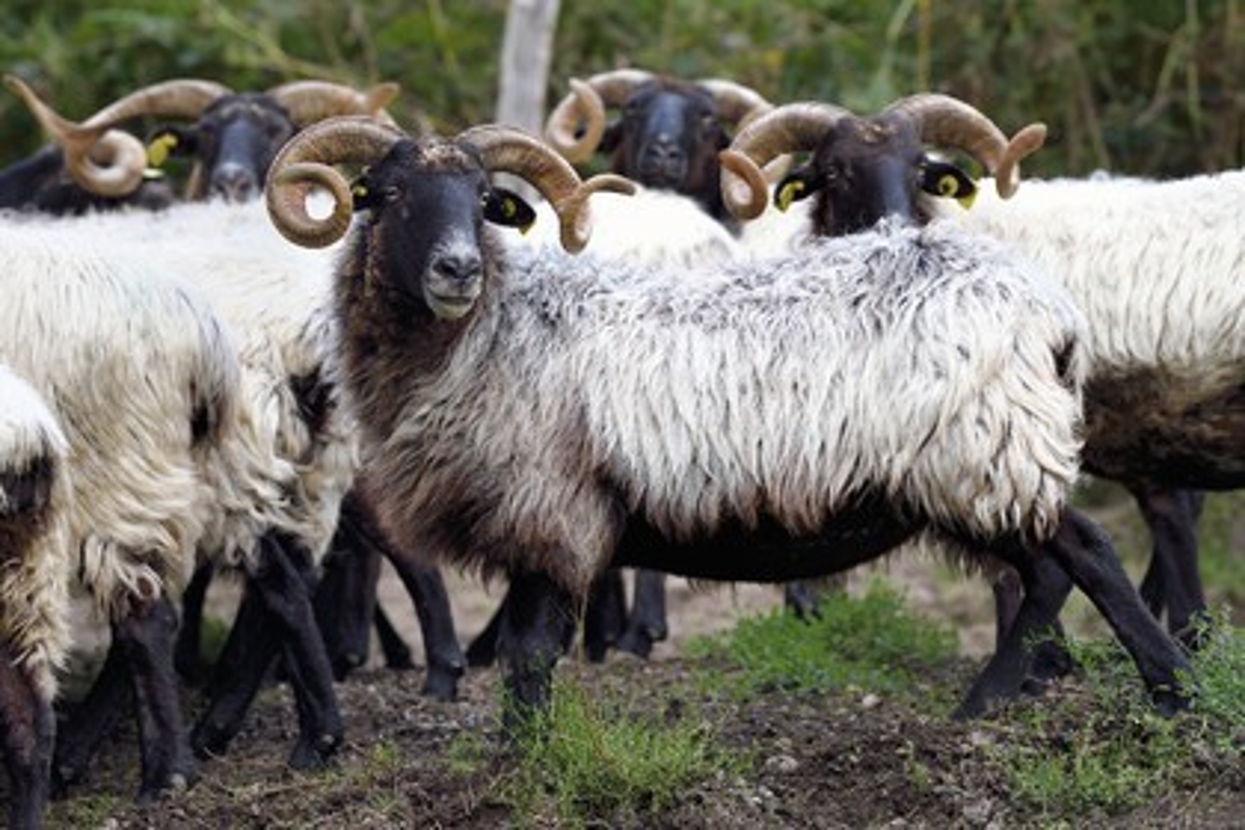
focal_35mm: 200
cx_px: 622
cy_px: 415
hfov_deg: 10.3
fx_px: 6916
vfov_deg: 6.9
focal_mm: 200
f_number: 4.5
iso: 400
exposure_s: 1/250
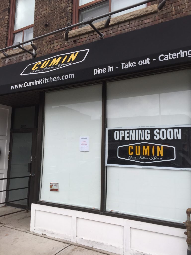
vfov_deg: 61.7
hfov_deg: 48.2
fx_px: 213
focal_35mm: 29
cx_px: 96
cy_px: 128
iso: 32
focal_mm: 4.15
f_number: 2.2
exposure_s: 1/439
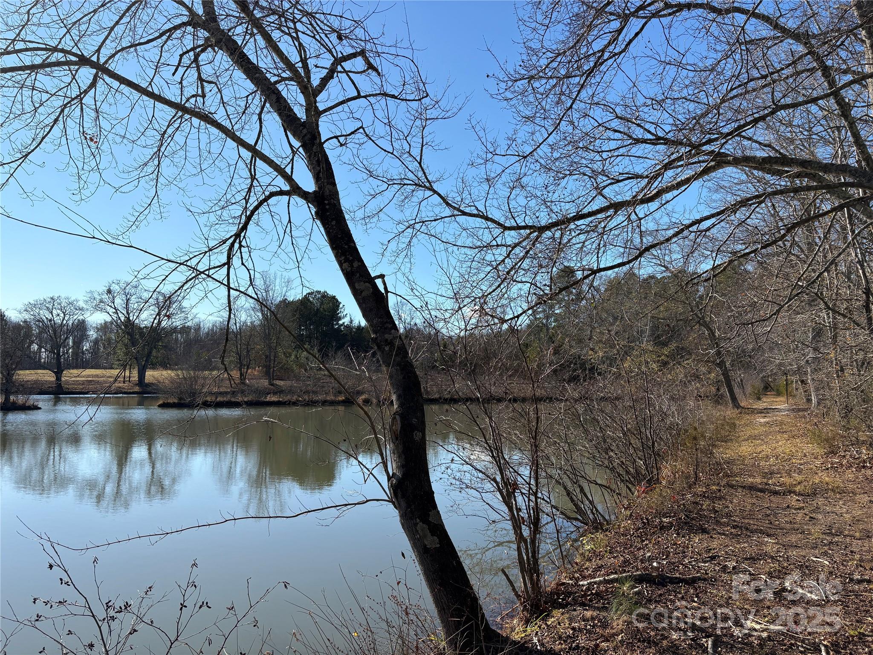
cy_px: 328
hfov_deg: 67.3
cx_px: 436
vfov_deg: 53.1
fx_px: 656
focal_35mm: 26
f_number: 1.6
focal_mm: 5.96
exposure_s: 1/2985
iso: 50
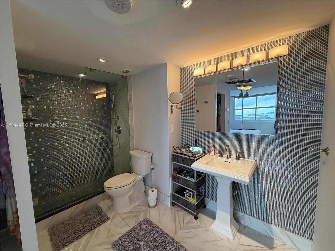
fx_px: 135
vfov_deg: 85.7
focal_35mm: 14
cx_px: 168
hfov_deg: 102.1
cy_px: 126
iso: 250
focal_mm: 2.22
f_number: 2.2
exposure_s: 1/120
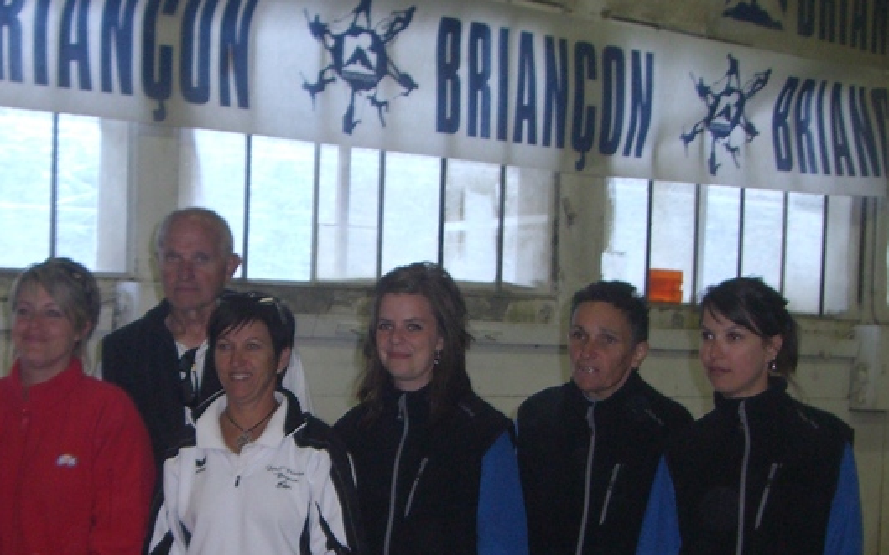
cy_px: 550
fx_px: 1768
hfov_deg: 28.2
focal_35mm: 73
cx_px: 361
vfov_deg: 17.4
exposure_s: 1/60
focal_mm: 6.2
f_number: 2.7
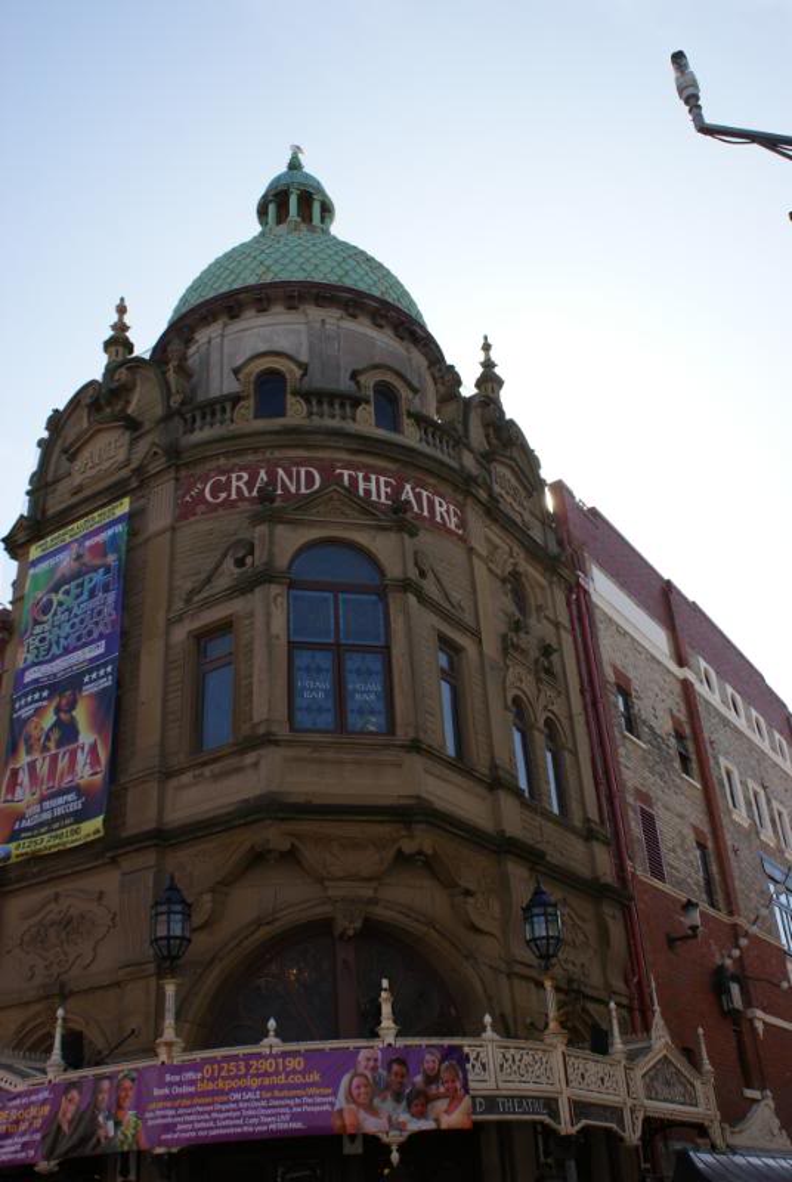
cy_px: 591
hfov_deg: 40.1
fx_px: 1085
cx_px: 396
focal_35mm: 33
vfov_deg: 57.2
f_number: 8
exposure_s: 1/160
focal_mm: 22
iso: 100
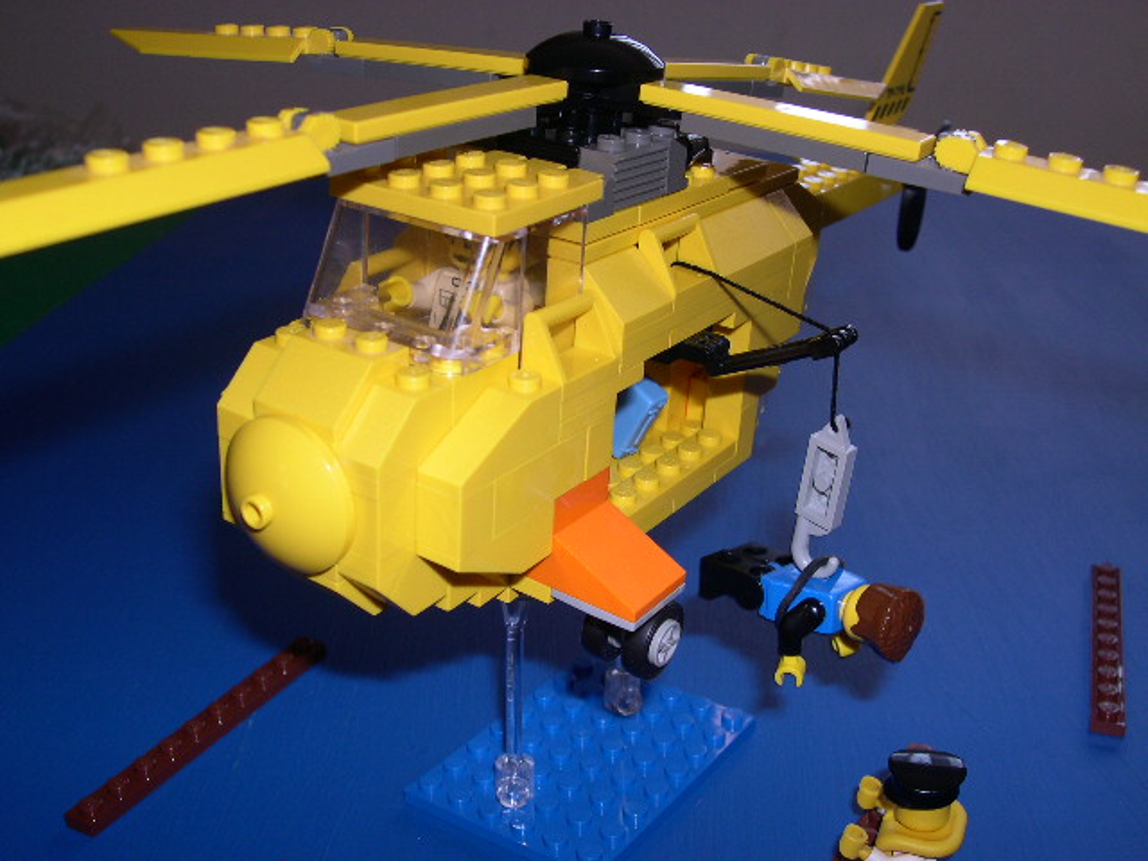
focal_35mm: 38
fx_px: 1260
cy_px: 430
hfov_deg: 49.0
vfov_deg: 37.7
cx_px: 574
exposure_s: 1/30
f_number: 7.6
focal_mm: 8
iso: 100
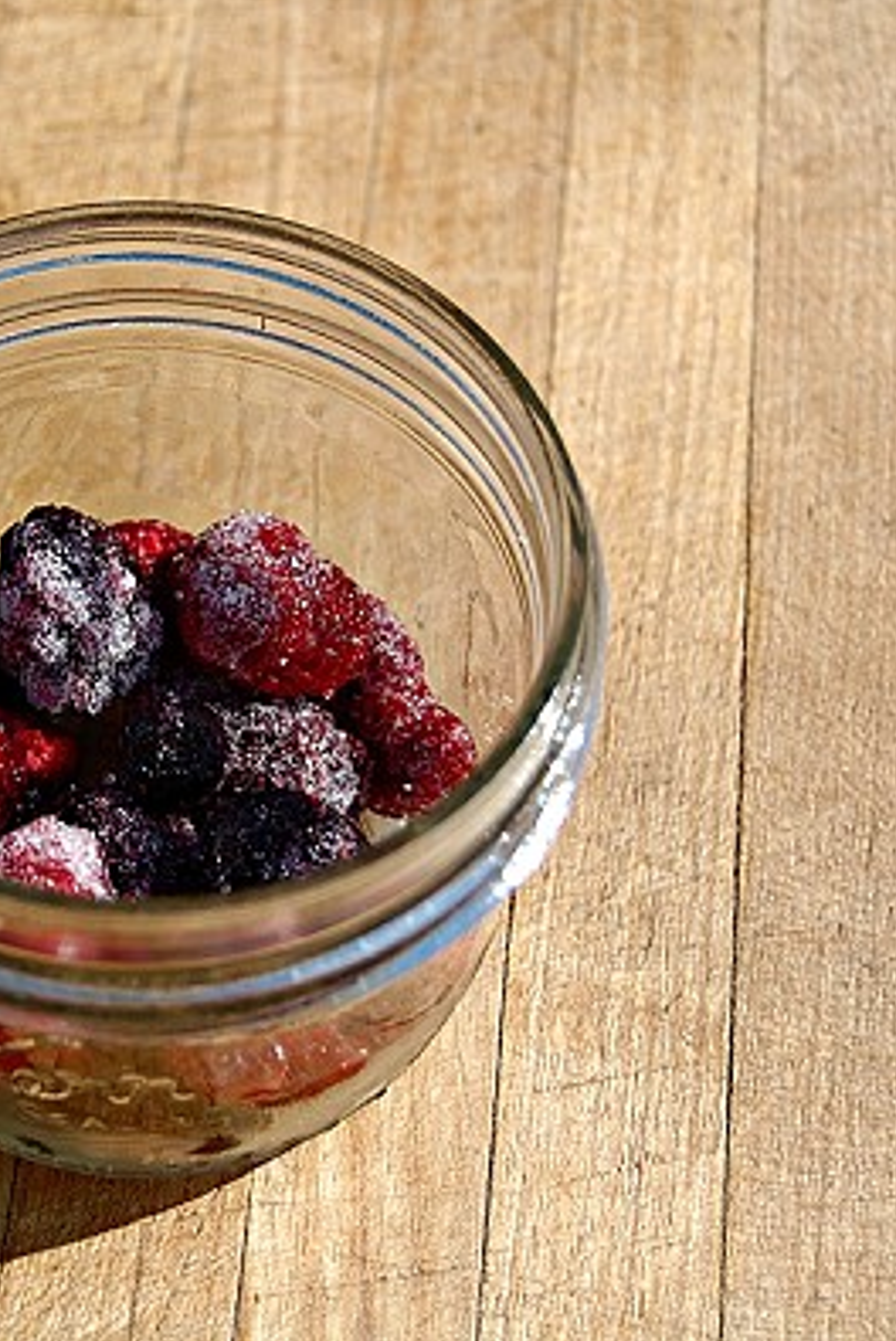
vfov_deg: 22.4
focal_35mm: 91
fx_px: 3391
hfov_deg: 14.9
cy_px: 667
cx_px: 136
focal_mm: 40
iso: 200
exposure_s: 1/640
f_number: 5
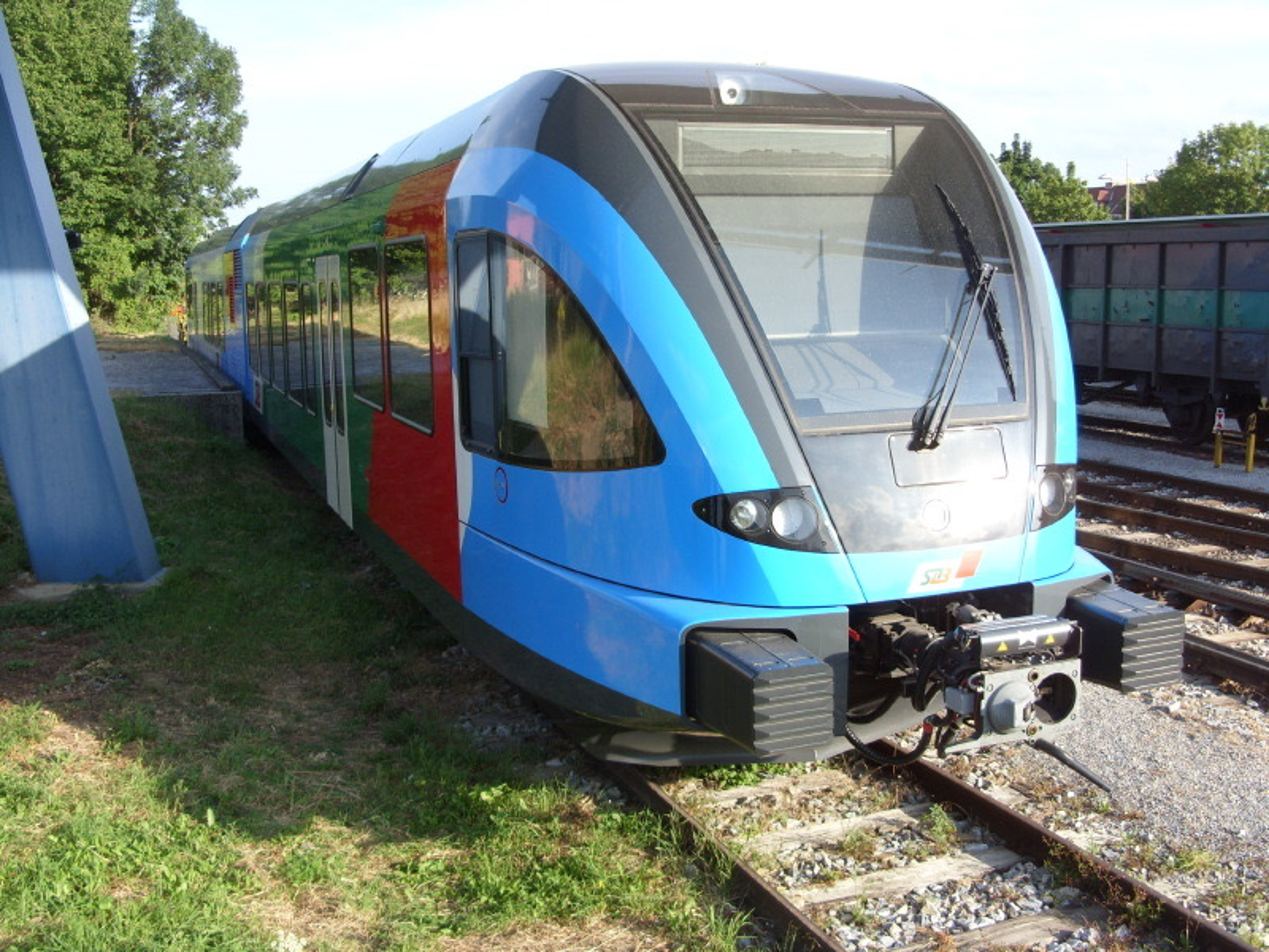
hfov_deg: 49.0
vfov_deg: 37.7
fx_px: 1393
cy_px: 476
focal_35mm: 38
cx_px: 634
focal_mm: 6.3
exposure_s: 1/337
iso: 50
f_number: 2.8
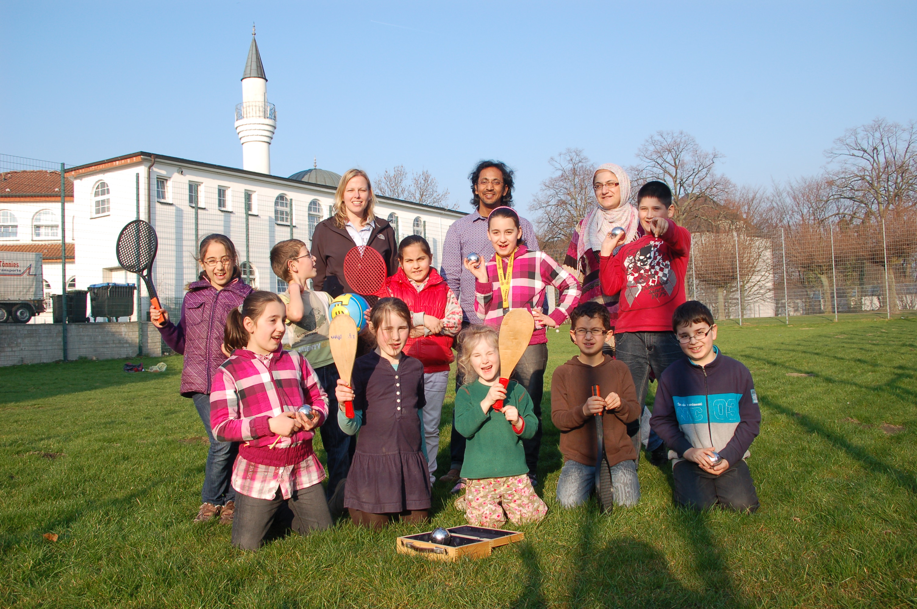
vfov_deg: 43.5
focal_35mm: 30
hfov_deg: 62.0
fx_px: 763
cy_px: 304
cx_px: 458
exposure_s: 1/200
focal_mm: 20
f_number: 7.1
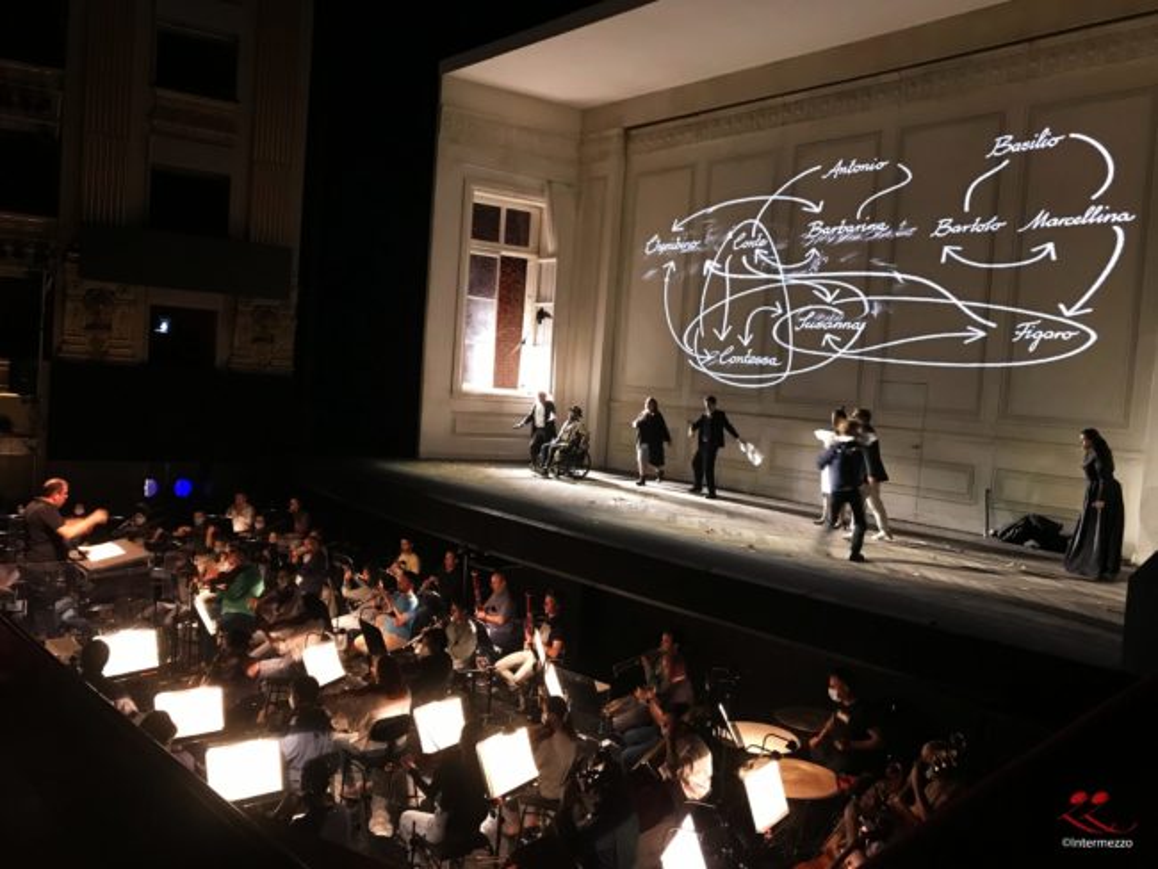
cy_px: 434
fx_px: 937
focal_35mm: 28
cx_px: 579
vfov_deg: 49.8
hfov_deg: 63.4
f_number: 1.8
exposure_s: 1/8
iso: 80
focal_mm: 3.99
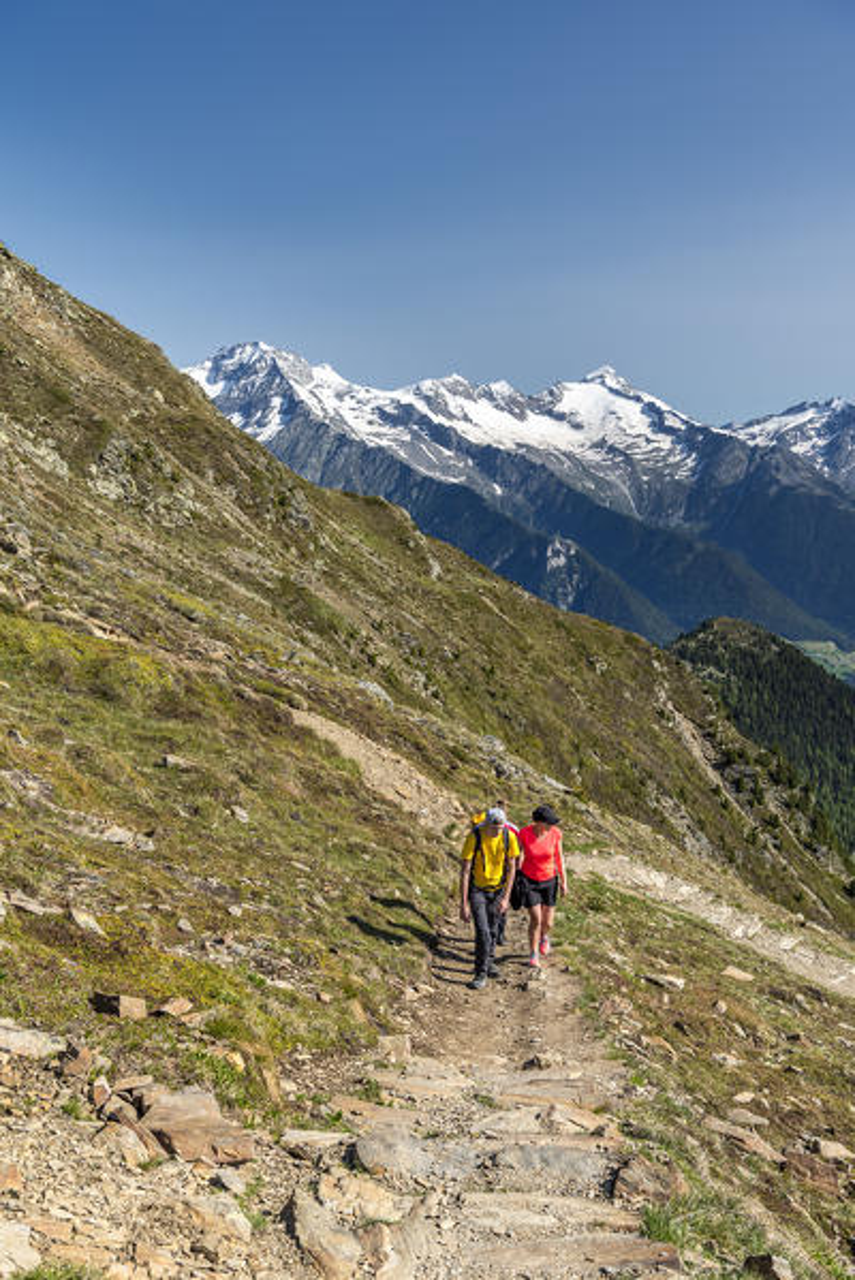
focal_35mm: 36
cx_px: 428
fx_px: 1281
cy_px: 640
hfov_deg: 36.9
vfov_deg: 53.1
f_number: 8
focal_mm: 36
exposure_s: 1/640
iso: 200
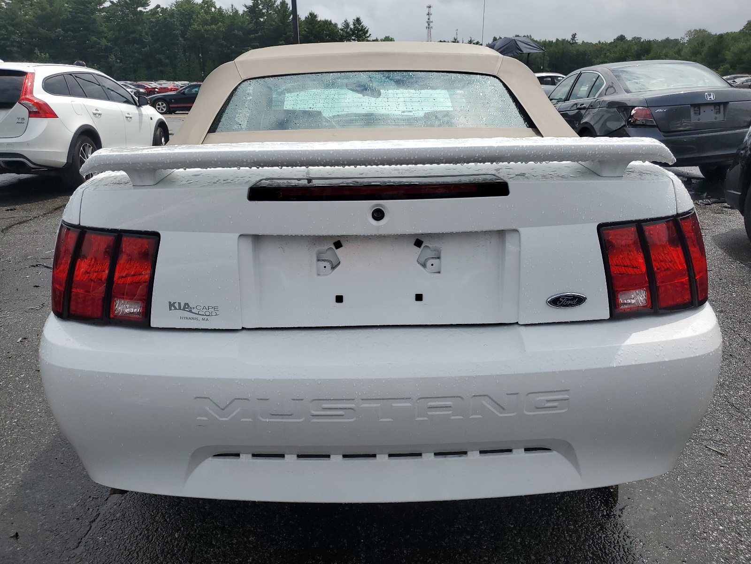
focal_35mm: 26
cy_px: 282
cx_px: 376
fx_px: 564
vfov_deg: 53.1
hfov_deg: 67.3
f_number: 1.5
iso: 50
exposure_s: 1/10000
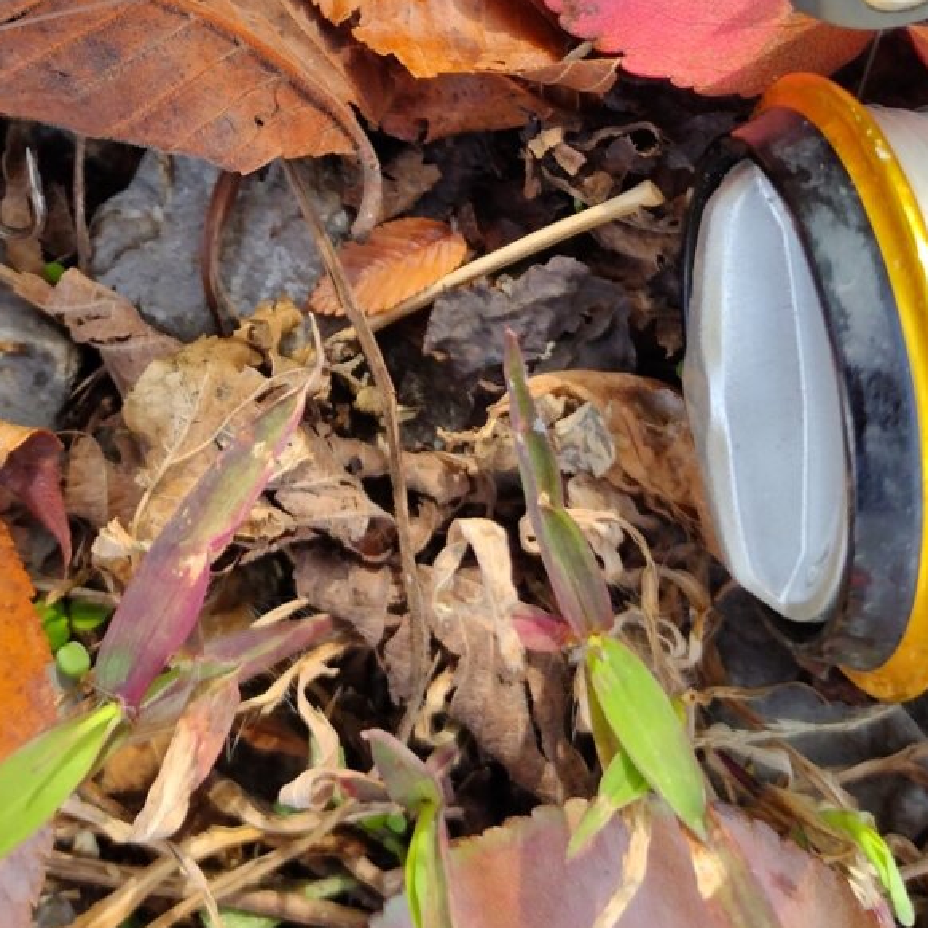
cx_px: 332
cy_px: 120
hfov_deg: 27.2
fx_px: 1911
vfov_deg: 26.5
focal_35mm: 63
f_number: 1.7
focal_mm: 4.71
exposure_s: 1/319
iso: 100
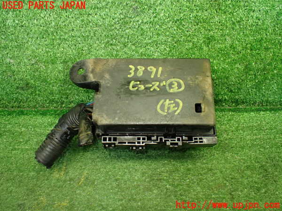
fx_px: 244
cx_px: 141
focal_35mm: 30
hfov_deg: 60.0
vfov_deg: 46.8
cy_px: 106
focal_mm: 5.4
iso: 800
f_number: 2.3
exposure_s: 1/100
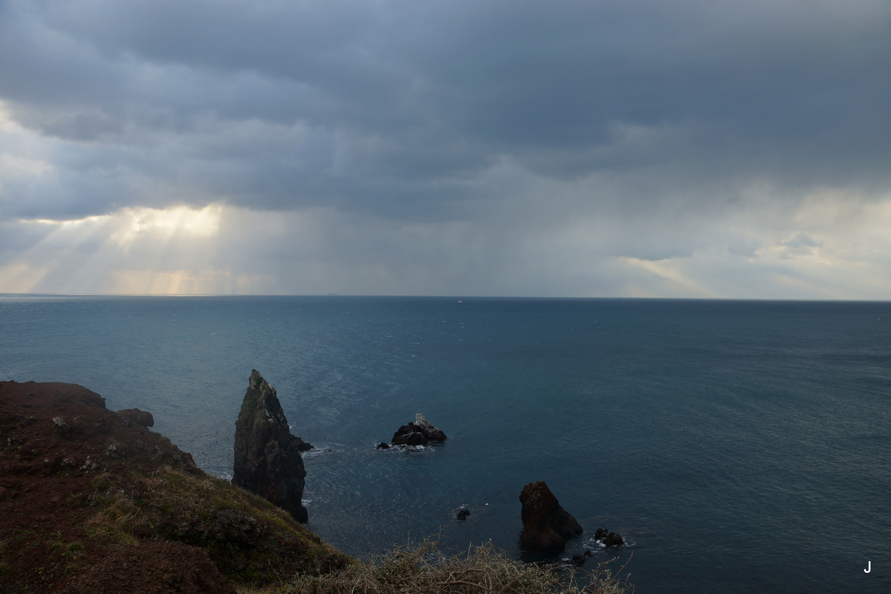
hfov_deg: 61.9
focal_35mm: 30
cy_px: 297
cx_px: 446
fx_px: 742
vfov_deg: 43.6
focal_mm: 20
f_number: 5.6
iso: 100
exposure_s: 1/125
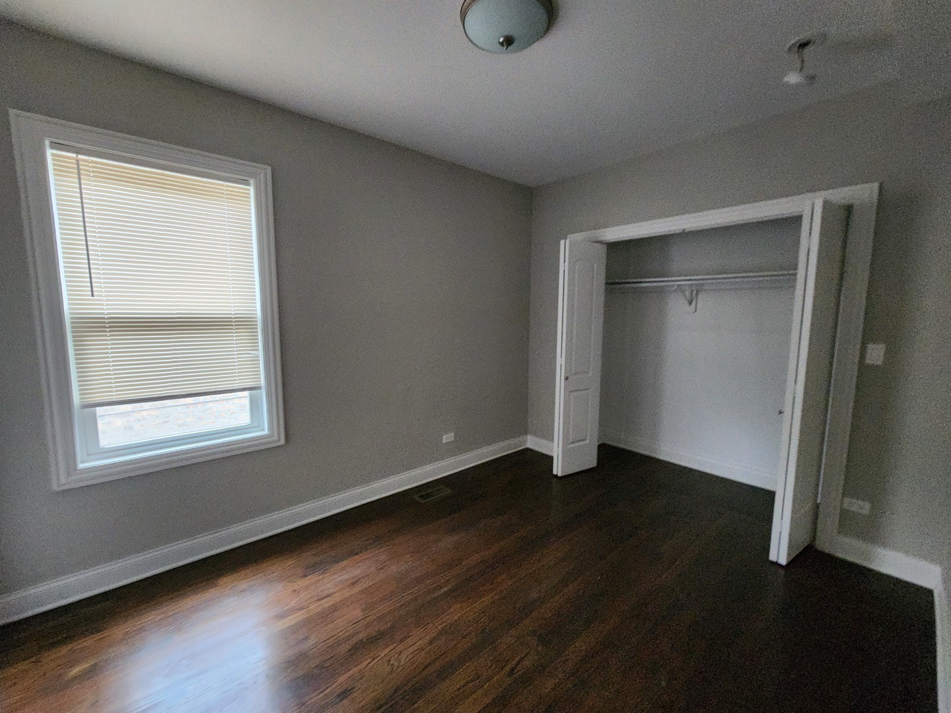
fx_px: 357
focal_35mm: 13
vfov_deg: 89.9
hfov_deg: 106.2
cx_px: 476
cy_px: 356
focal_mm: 2.2
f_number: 2.2
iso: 640
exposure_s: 1/30
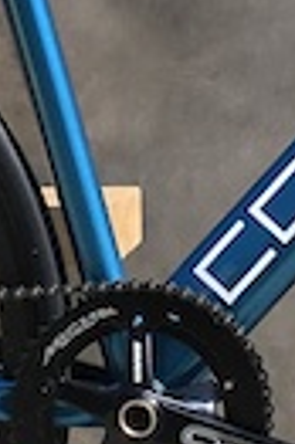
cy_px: 271
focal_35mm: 184
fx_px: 2267
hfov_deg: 7.4
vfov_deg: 11.2
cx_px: 244
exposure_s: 1/1748
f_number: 2.2
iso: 25
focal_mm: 4.15
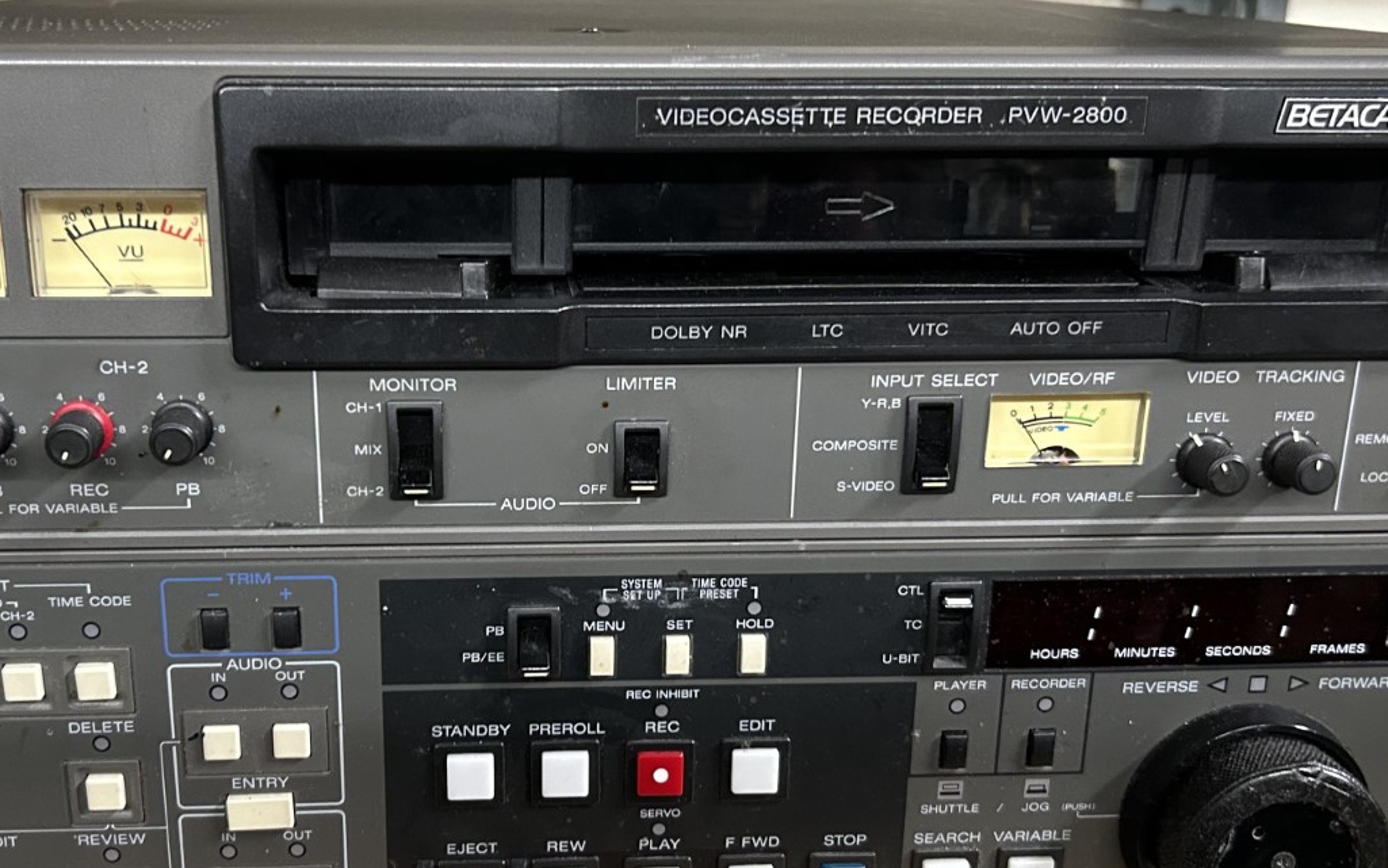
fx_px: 1627
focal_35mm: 43
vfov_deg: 29.8
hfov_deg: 46.0
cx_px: 577
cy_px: 500
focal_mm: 5.7
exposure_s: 1/41
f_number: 1.5
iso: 320
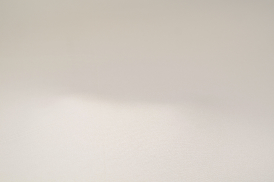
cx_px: 137
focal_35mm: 69
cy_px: 91
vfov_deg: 19.6
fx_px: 524
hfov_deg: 29.3
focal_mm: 46
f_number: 4
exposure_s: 1/100
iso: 200
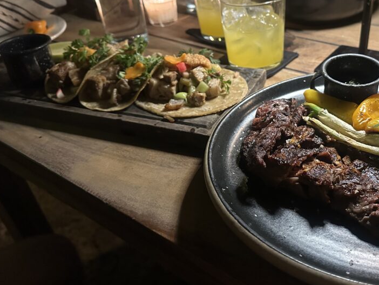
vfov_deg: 40.6
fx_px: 383
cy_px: 116
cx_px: 263
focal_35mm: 35
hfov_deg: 51.3
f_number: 1.78
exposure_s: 1/30
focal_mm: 6.86
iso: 800
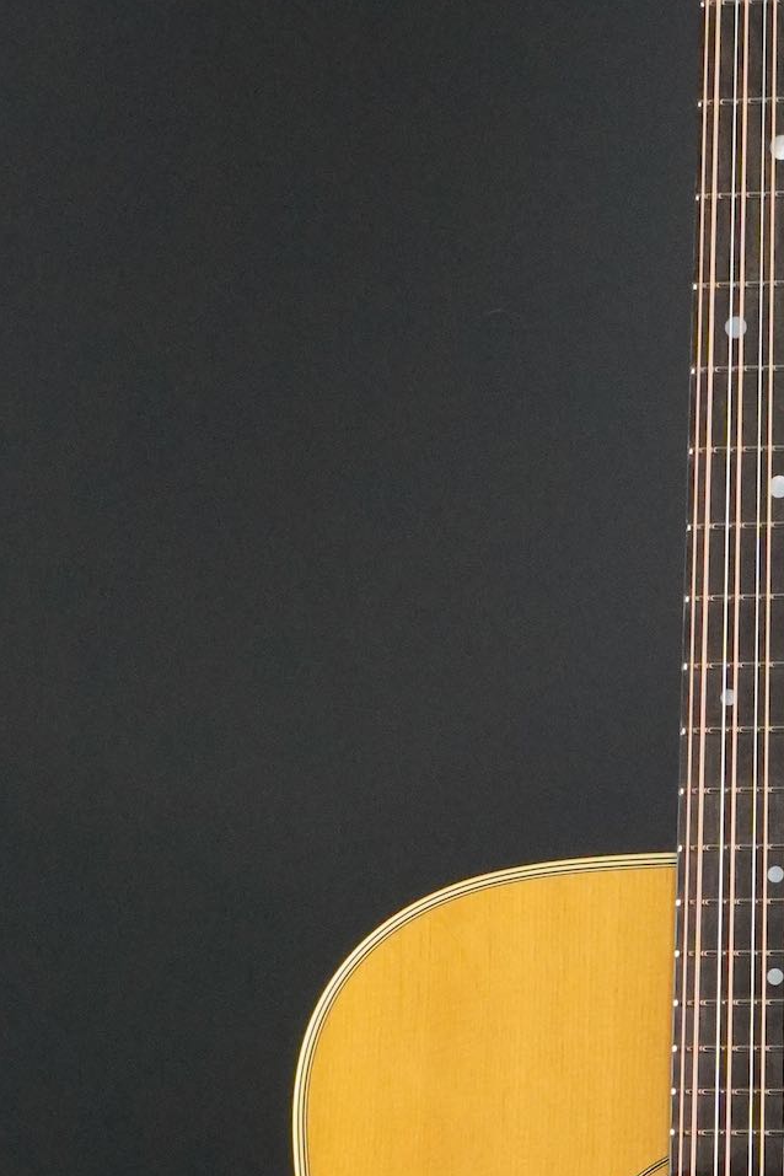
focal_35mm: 165
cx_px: 834
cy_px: 887
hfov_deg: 8.3
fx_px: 5375
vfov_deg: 12.4
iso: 3200
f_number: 11
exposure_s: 1/60
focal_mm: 35
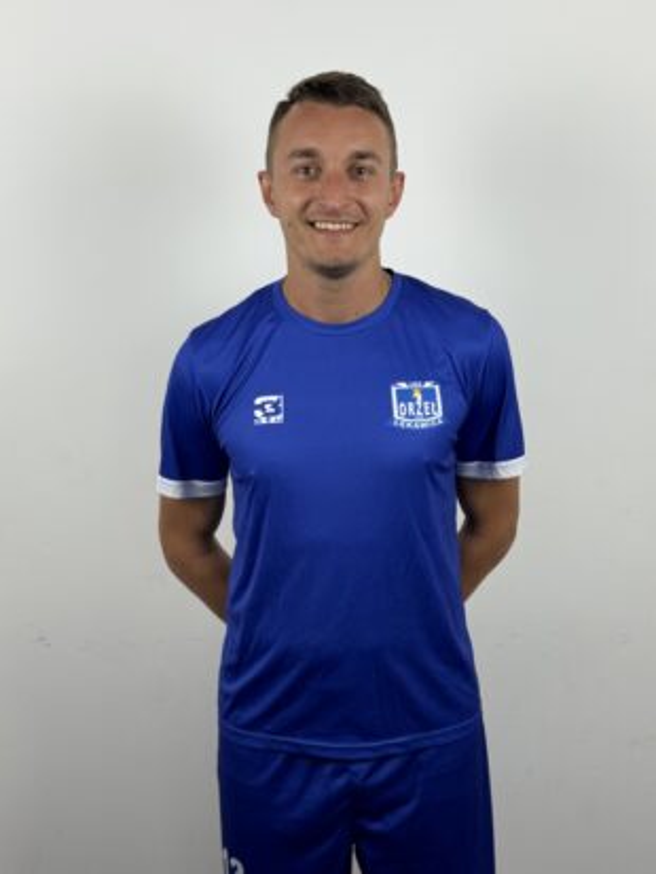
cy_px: 437
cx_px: 328
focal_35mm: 48
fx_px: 1212
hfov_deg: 30.3
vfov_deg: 39.6
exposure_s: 1/100
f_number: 1.78
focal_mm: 6.76
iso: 80
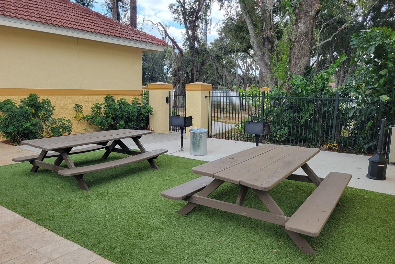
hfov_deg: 65.5
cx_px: 197
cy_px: 151
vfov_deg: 46.3
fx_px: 307
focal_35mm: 28
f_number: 1.8
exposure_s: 1/446
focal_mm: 5.4
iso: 40
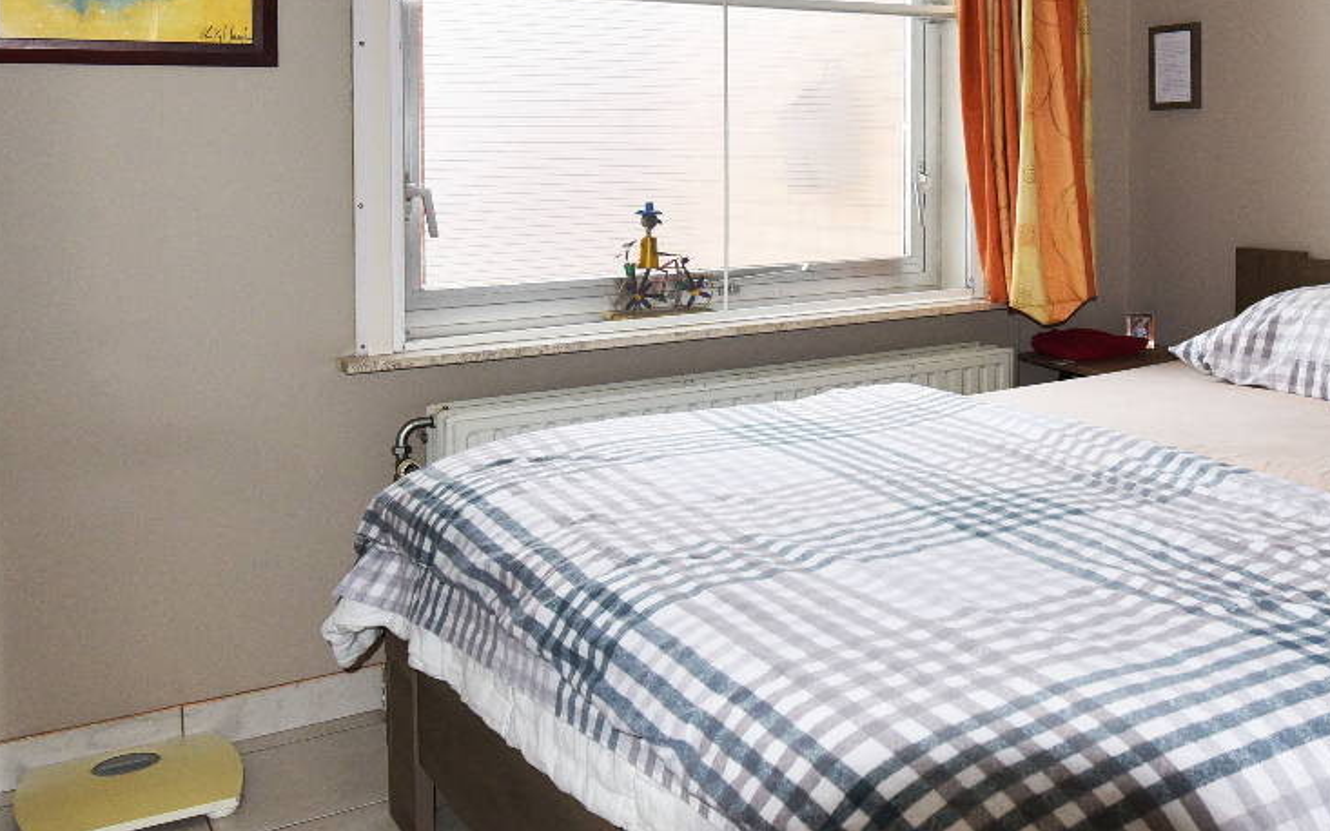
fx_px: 1305
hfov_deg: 51.4
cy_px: 216
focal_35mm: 36
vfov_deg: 34.6
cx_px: 1021
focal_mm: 16
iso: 800
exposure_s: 1/100
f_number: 5
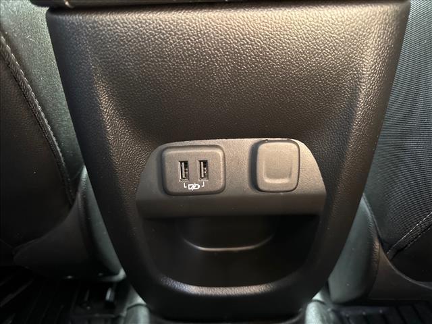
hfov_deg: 71.6
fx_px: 300
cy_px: 162
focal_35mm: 24
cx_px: 216
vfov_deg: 56.8
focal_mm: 6.76
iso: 5000
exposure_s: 1/15
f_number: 1.78
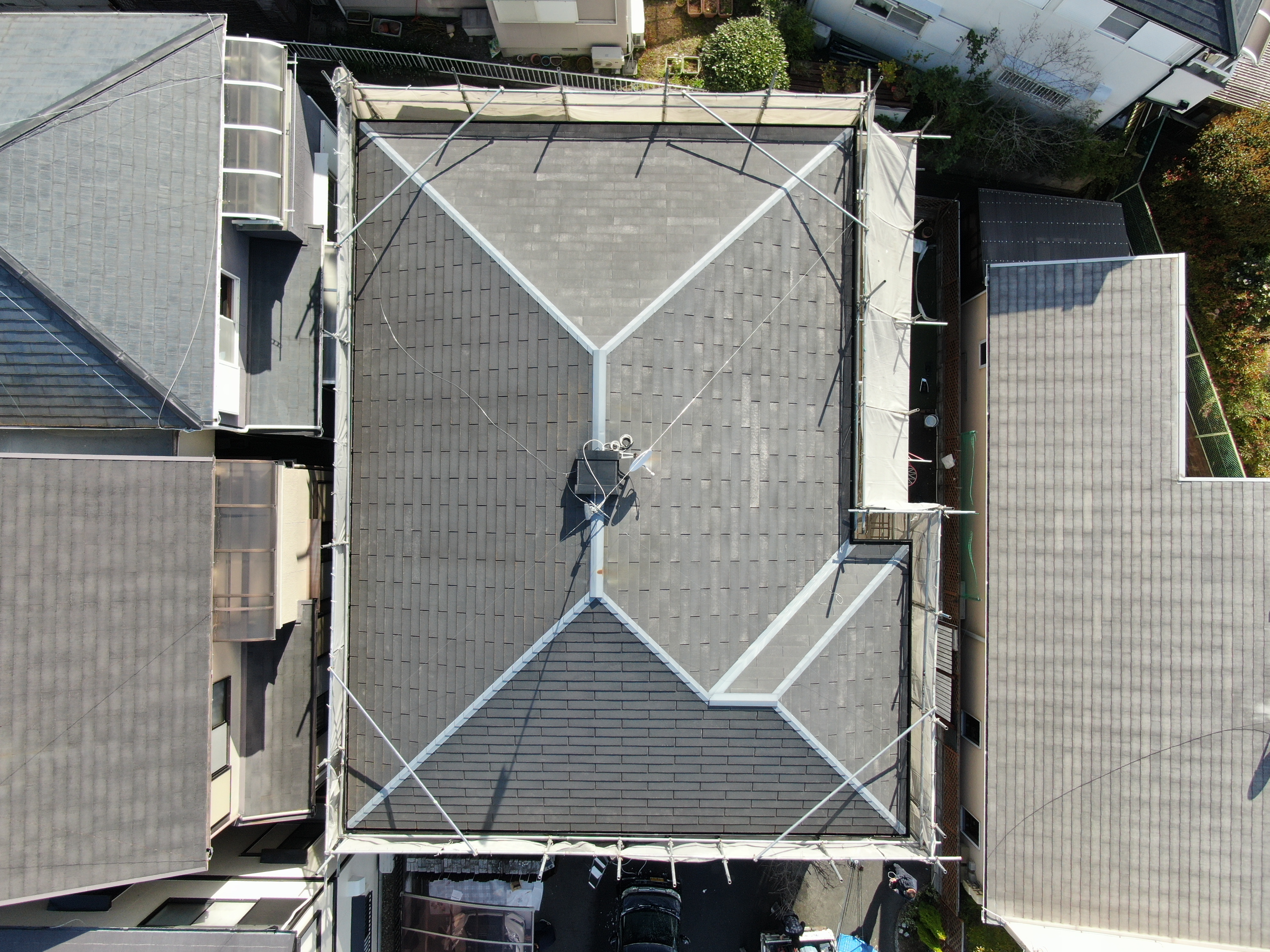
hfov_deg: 71.6
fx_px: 881
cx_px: 635
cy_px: 476
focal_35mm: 24
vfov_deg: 56.8
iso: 100
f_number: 2.8
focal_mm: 4.39
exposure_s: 1/500
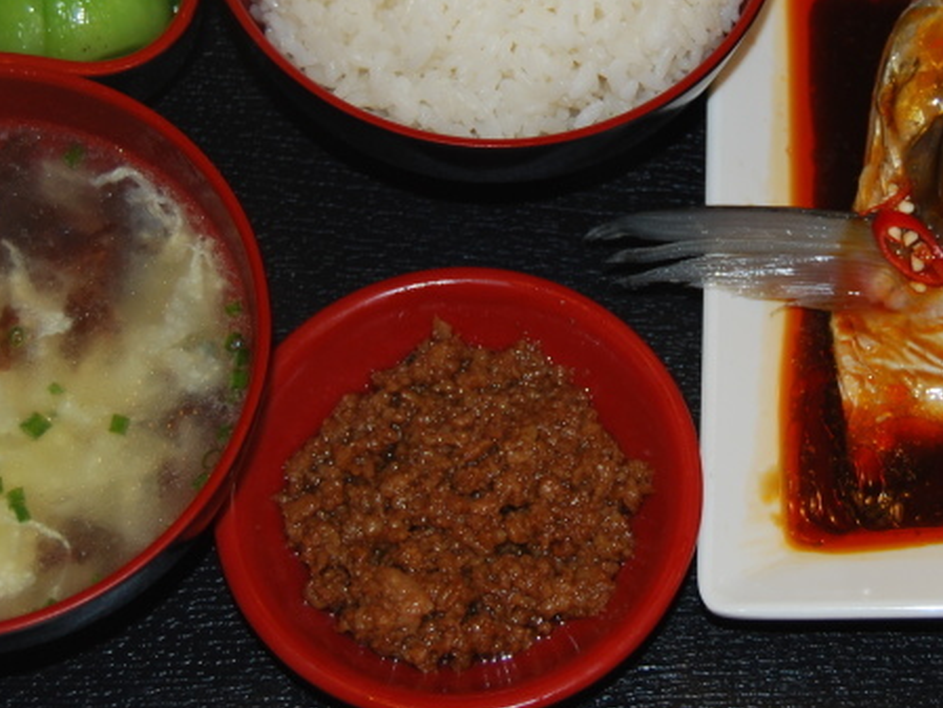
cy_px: 163
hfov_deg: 17.5
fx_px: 3052
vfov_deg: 13.2
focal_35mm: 112
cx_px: 683
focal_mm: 34
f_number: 4.5
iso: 200
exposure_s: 1/60
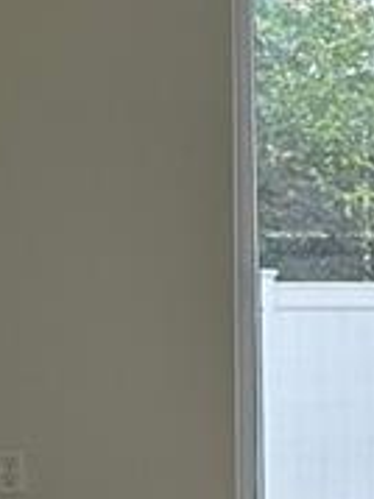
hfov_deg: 8.4
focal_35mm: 161
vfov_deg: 12.3
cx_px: 918
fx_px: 2322
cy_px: 323
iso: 80
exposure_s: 1/412
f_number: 1.78
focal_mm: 6.86
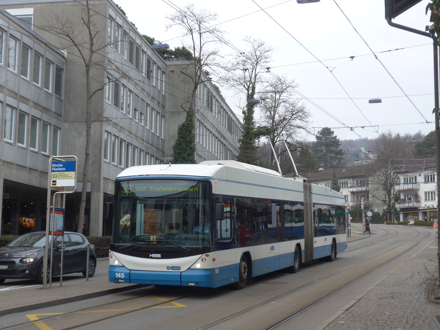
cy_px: 165
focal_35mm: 55
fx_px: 699
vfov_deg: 26.6
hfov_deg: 34.9
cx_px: 220
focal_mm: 11.3
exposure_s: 1/200
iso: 80
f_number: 3.4
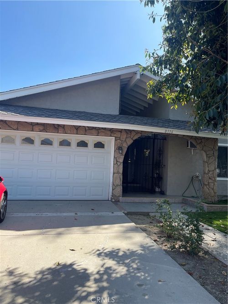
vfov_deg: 69.4
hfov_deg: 54.9
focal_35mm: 25
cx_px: 114
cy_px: 152
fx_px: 220
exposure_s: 1/1912
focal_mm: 5.1
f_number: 1.6
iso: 32
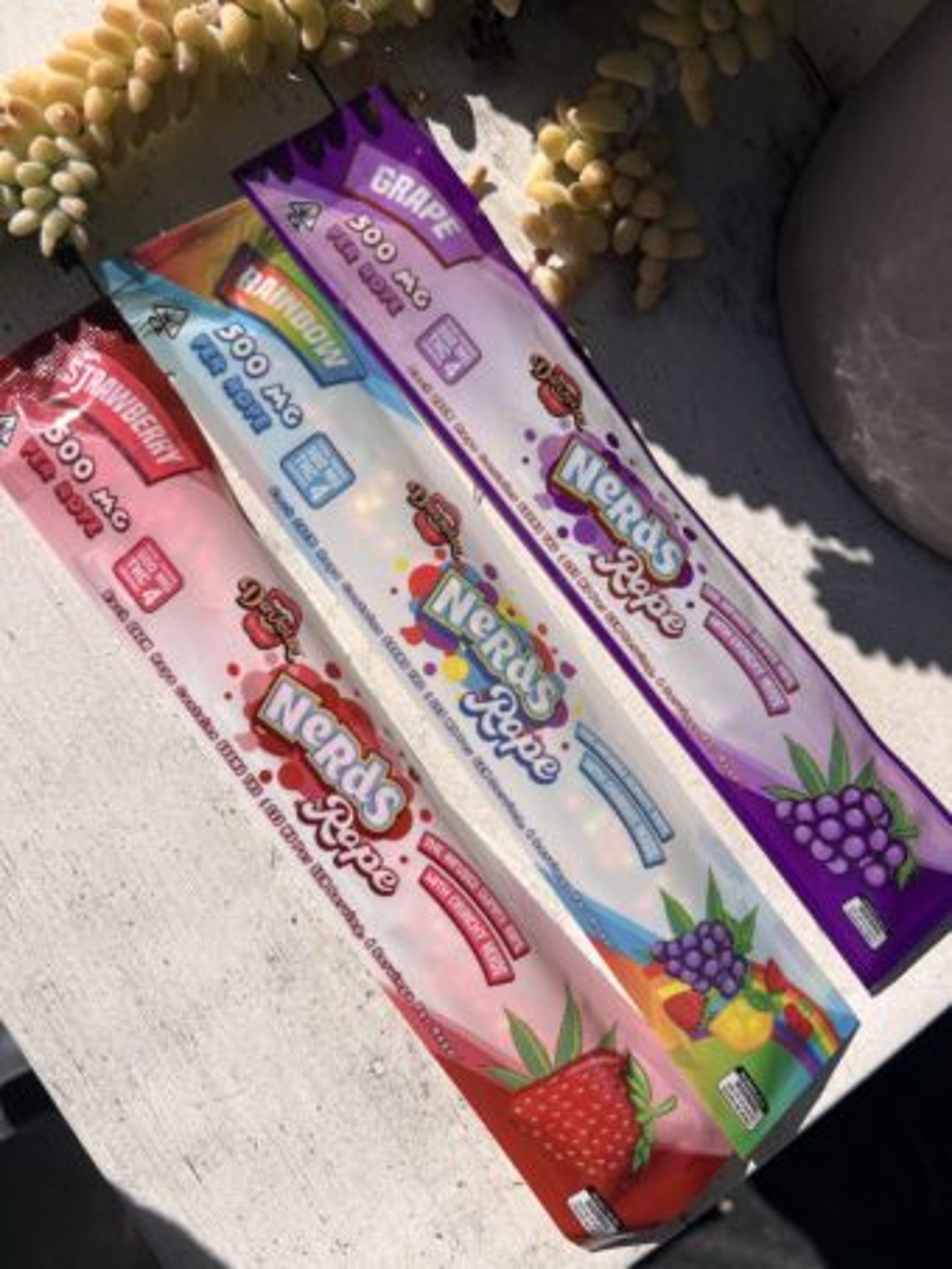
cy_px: 634
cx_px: 476
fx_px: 953
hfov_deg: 53.1
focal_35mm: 26
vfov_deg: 67.3
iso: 50
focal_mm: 5.7
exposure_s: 1/8696
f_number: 1.5
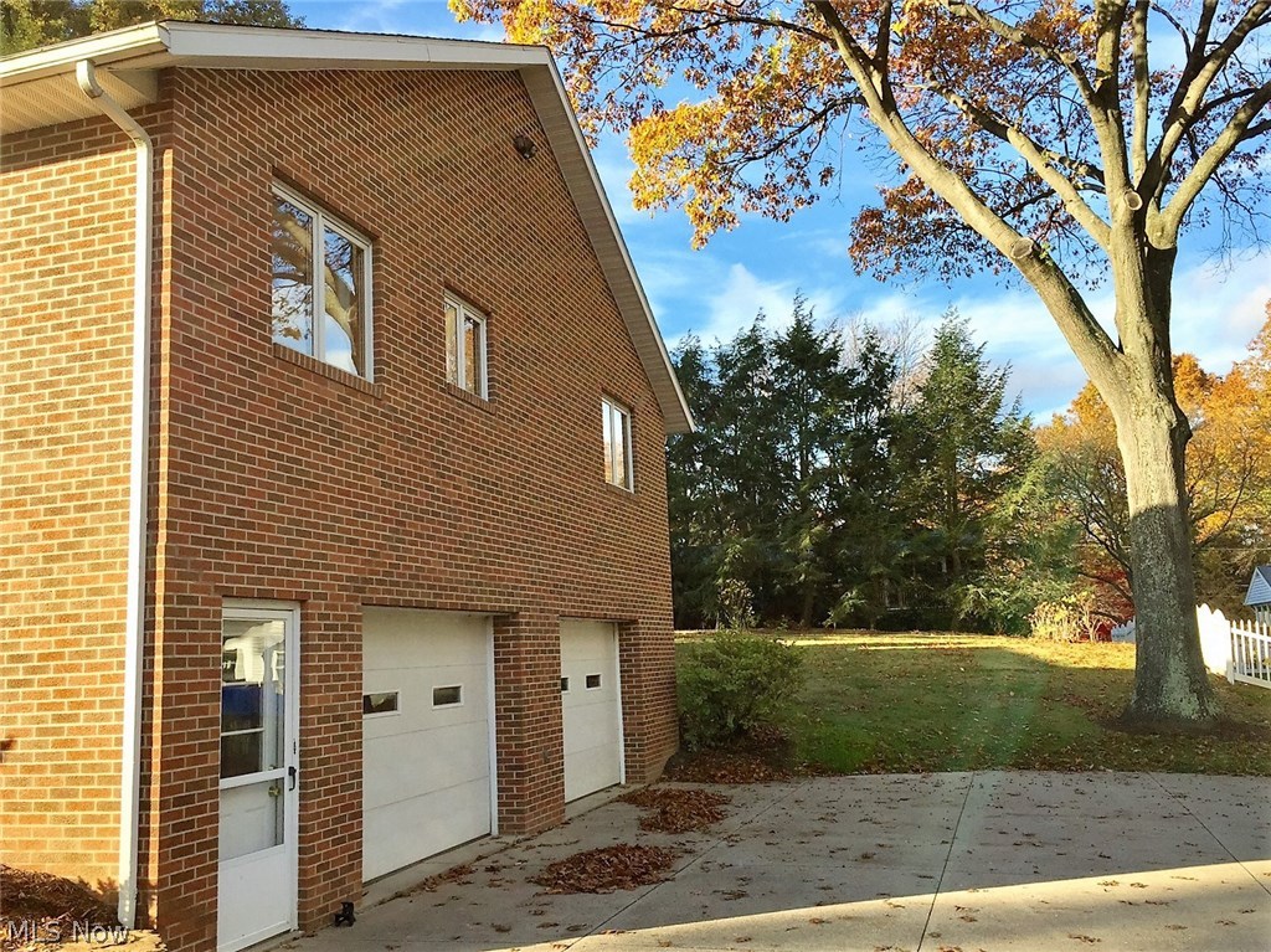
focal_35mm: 29
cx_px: 636
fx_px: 1064
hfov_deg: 61.7
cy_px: 476
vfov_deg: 48.2
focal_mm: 4.15
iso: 32
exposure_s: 1/807
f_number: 2.2
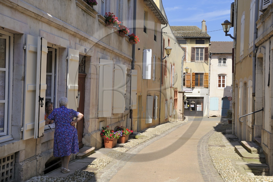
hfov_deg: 46.4
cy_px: 91
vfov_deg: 31.8
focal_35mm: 42
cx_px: 136
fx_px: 318
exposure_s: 1/160
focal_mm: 42
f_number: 13
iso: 200
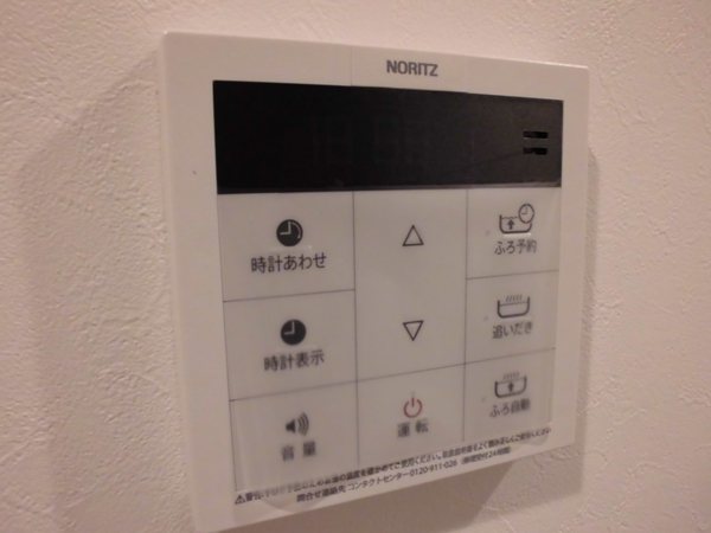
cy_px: 266
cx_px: 356
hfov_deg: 67.3
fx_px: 534
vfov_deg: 53.1
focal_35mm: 26
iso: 400
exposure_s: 1/50
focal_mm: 4.6
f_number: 3.5
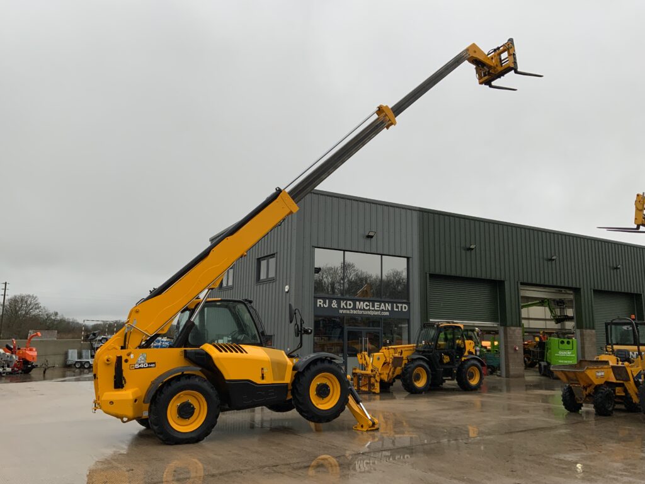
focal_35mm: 29
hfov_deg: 61.7
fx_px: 540
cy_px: 242
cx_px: 322
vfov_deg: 48.2
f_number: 1.8
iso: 32
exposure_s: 1/122
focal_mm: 3
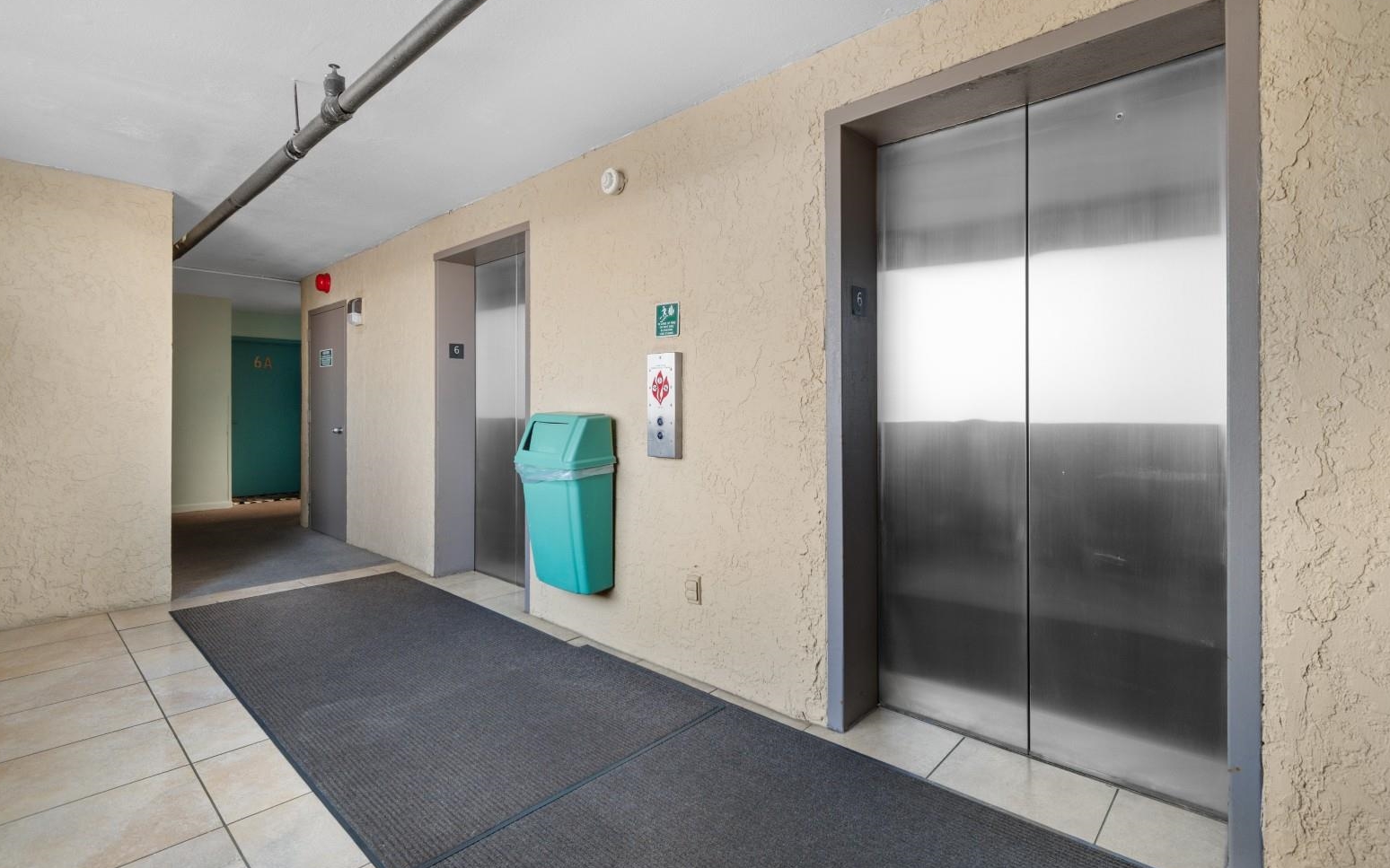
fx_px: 606
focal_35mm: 16
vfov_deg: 71.1
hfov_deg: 97.8
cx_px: 719
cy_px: 399
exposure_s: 1/15
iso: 100
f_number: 4.5
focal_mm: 10
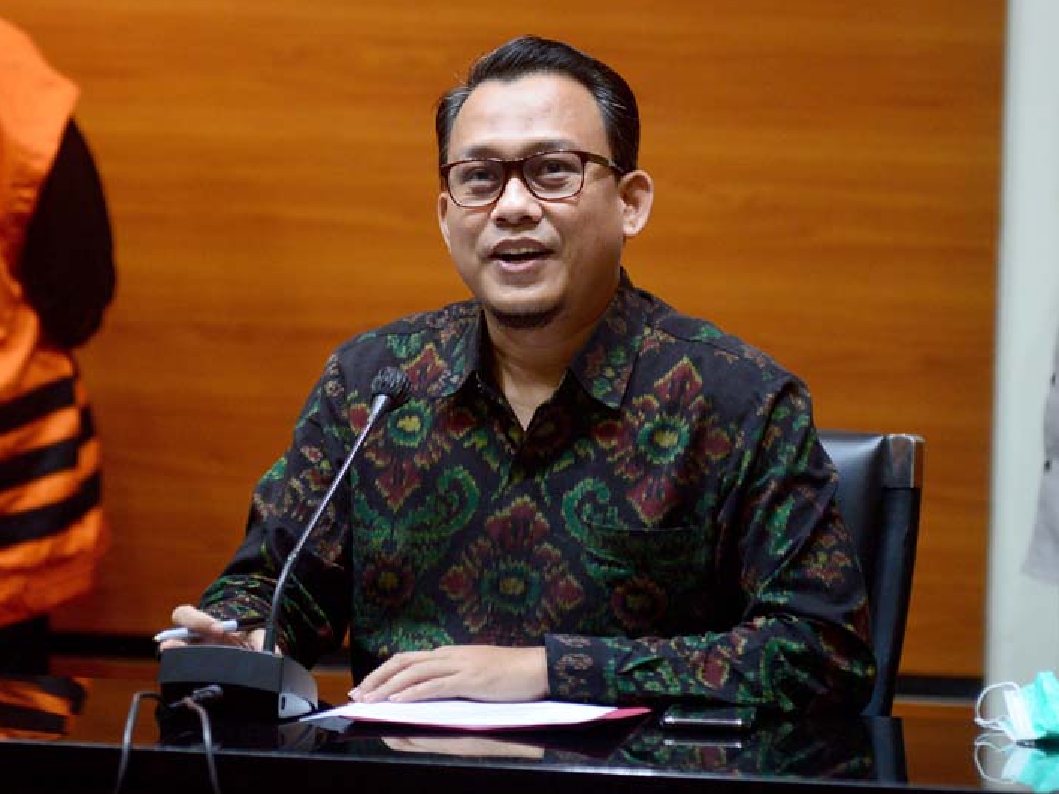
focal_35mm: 217
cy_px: 397
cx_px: 535
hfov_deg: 9.1
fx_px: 6640
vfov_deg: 6.8
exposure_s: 1/125
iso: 2500
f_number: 2.8
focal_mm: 200
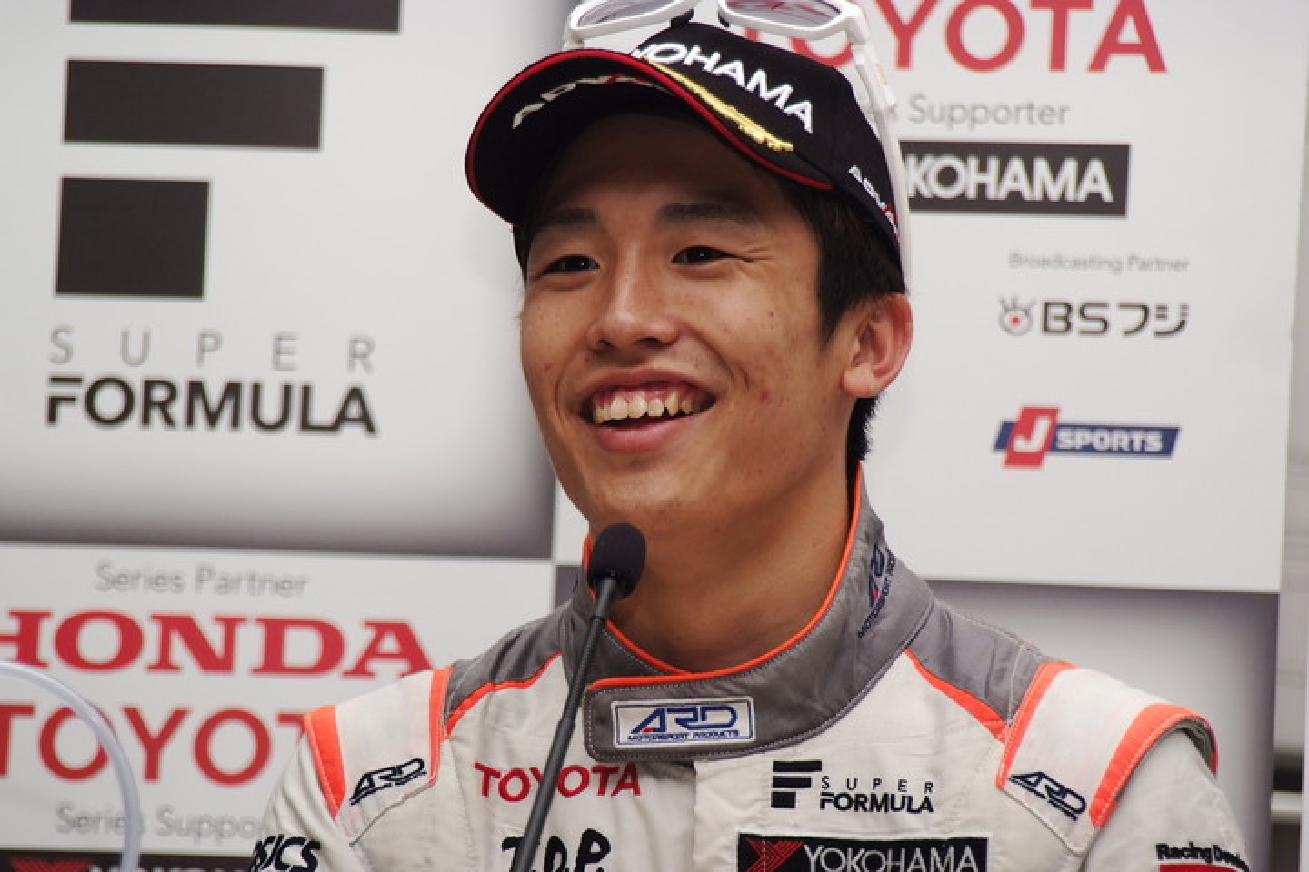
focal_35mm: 255
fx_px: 9271
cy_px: 436
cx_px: 654
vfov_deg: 5.4
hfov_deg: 8.1
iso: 400
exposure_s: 1/250
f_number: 5.6
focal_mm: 170
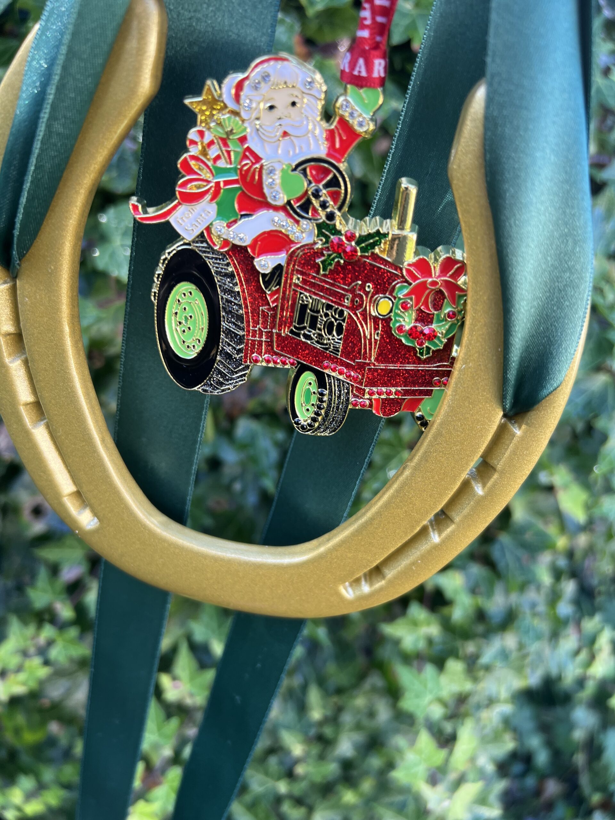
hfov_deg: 53.1
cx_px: 308
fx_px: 616
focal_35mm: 26
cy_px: 410
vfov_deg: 67.3
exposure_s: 1/121
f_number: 1.5
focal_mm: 5.7
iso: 40
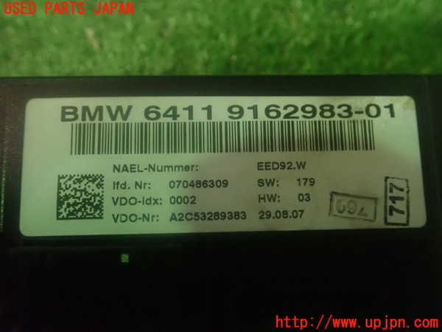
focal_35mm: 30
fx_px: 383
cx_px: 221
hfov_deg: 60.0
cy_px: 166
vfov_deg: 46.8
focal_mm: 5.5
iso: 1600
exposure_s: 1/30
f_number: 2.3
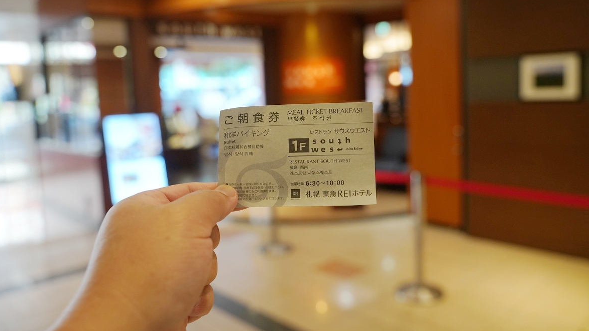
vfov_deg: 38.8
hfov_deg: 64.3
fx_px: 469
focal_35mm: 30
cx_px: 291
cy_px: 132
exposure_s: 1/60
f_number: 4
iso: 1250
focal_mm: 28
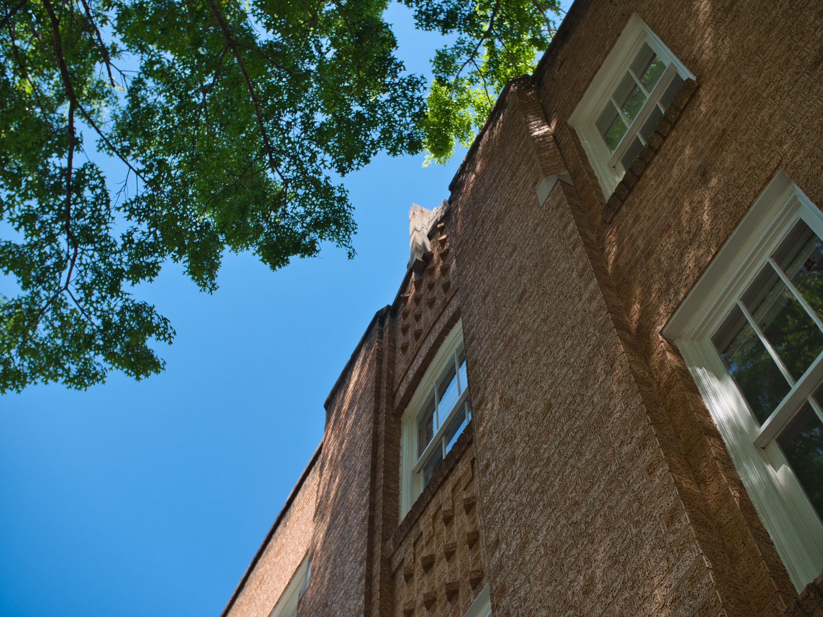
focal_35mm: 44
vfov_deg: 32.9
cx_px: 412
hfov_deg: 42.9
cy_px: 308
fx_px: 1046
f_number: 2.8
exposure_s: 1/1300
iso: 200
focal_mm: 22
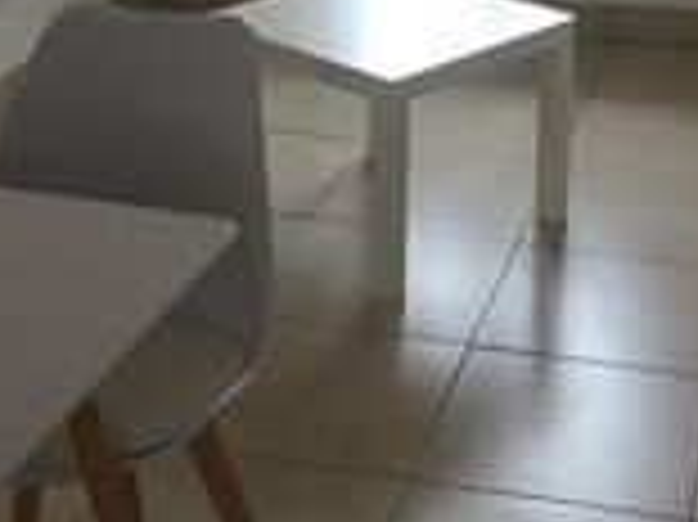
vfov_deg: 15.8
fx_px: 1813
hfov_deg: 21.7
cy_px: -99
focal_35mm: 90
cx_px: 459
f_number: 2.2
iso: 50
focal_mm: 4.15
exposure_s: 1/17
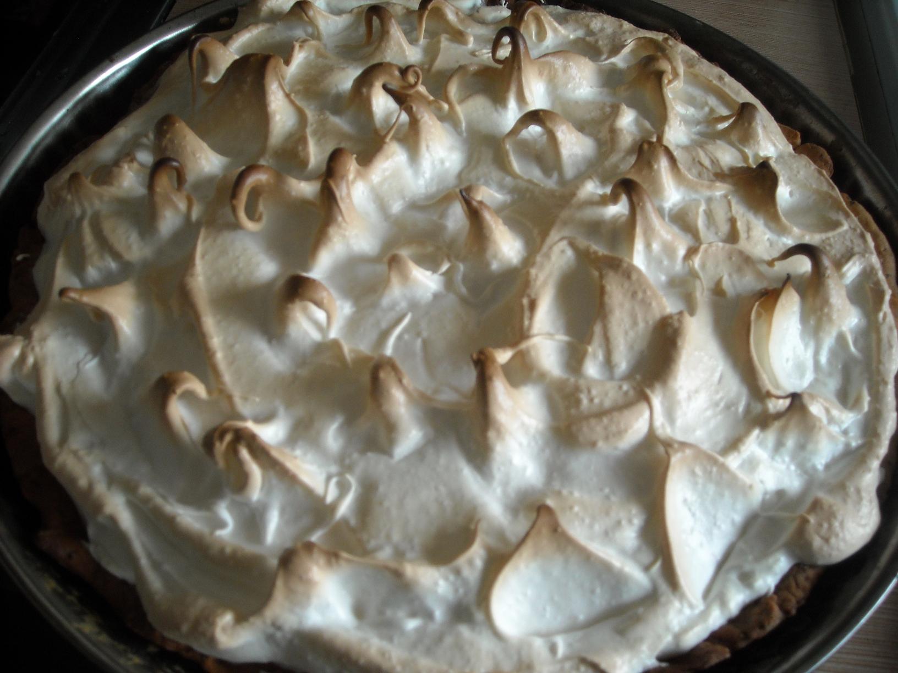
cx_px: 449
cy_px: 336
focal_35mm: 35
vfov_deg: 40.7
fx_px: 908
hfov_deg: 52.6
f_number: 2.8
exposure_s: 1/60
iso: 135
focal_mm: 5.7
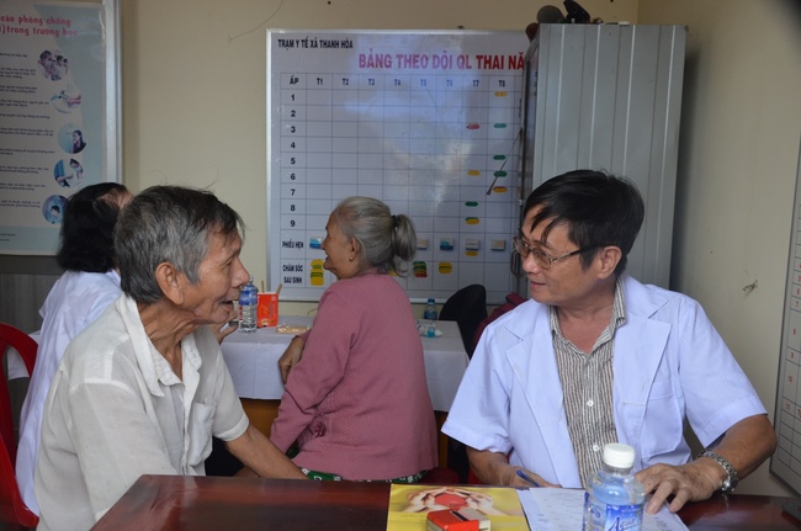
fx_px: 833
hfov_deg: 51.4
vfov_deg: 35.4
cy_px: 266
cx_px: 400
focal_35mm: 38
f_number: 7.1
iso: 1000
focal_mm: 25
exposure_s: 1/200
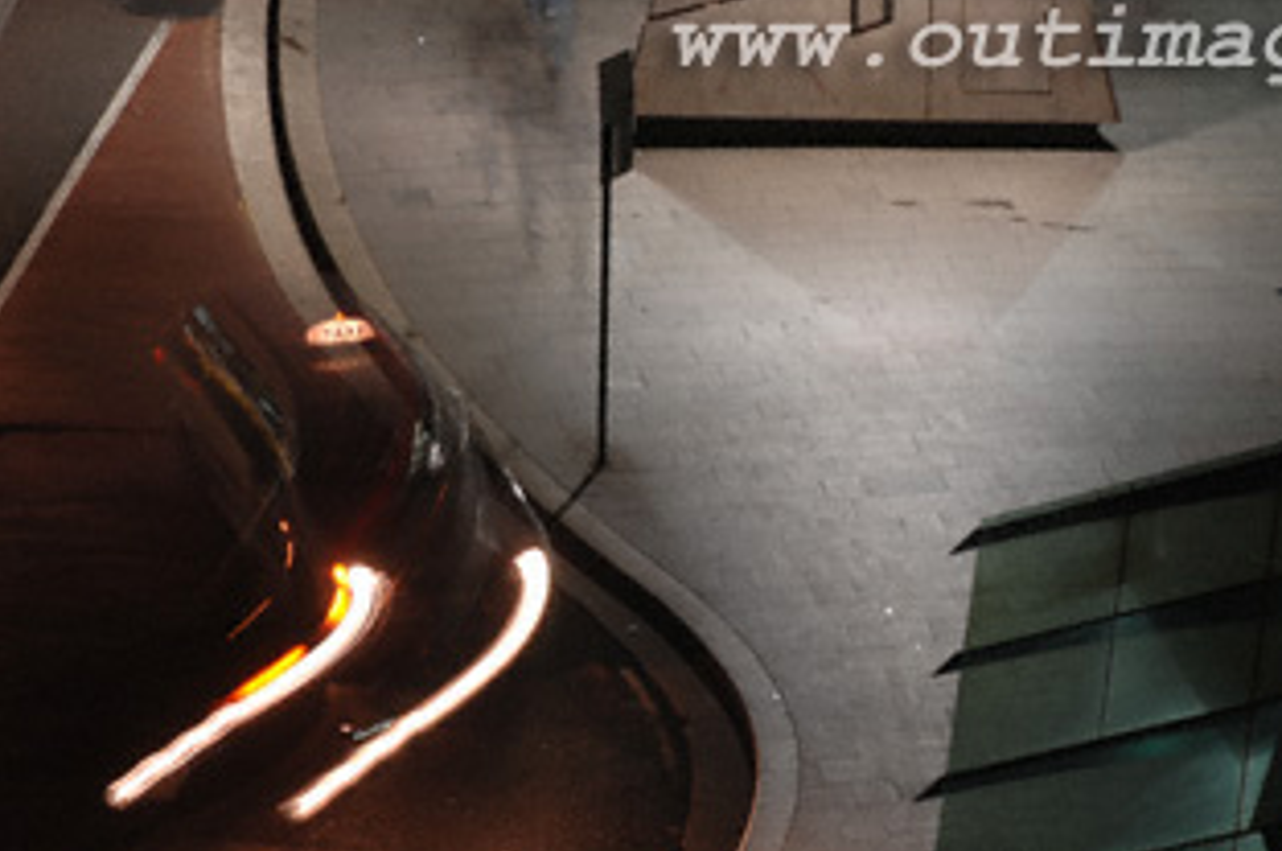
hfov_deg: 4.3
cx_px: 727
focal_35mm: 481
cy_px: 576
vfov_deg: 2.8
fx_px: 17102
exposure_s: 3
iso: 100
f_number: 8
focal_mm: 200
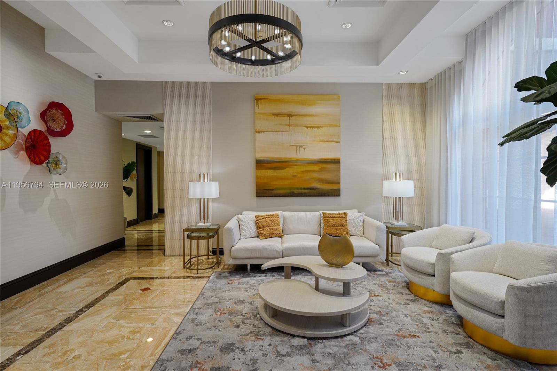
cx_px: 278
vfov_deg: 67.4
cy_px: 186
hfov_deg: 90.0
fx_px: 278
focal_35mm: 18
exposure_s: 1/30
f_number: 7.1
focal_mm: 18
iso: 800
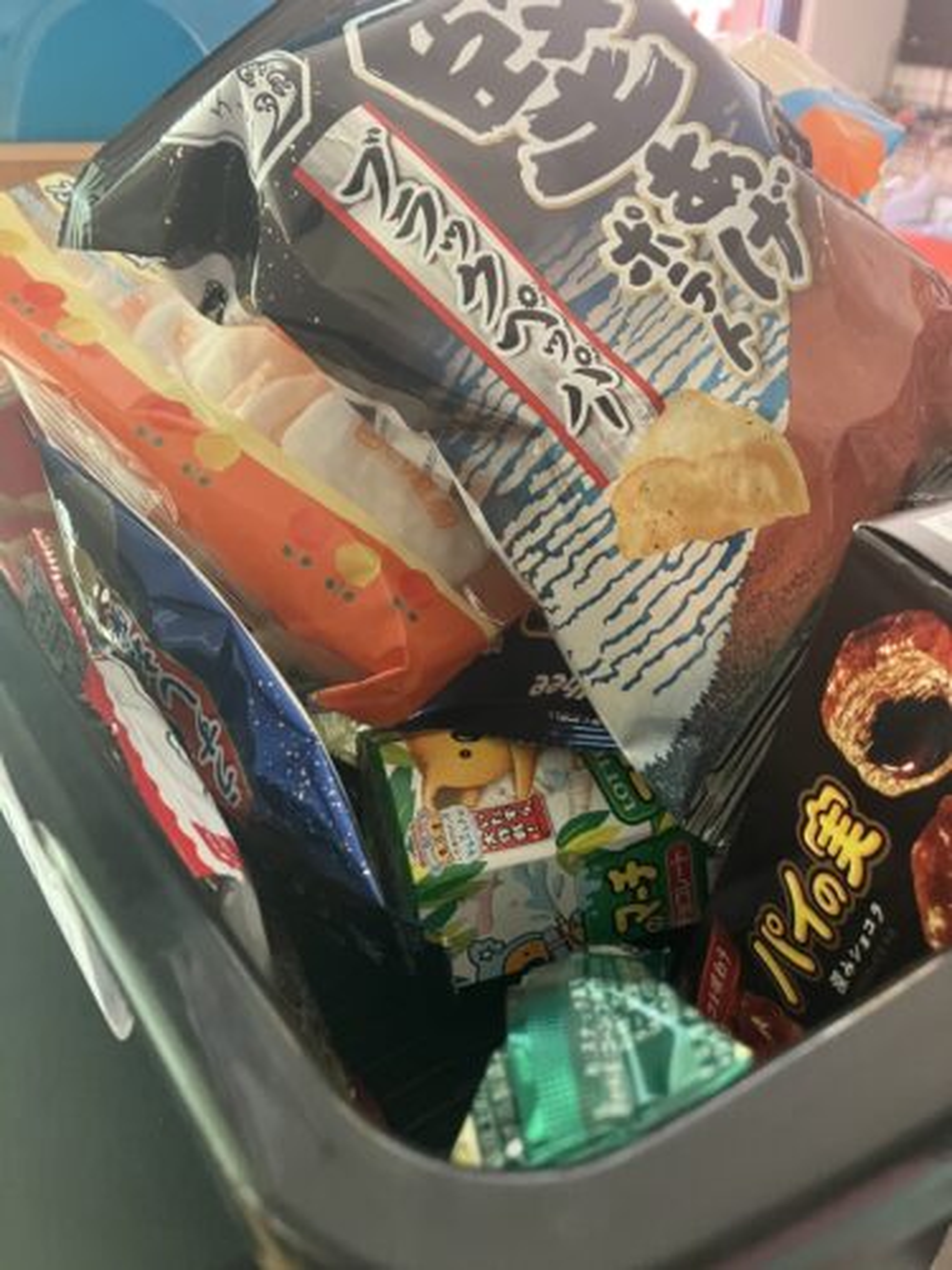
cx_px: 476
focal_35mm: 28
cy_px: 635
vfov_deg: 63.4
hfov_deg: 49.7
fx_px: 1027
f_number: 1.8
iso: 400
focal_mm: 3.99
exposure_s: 1/40
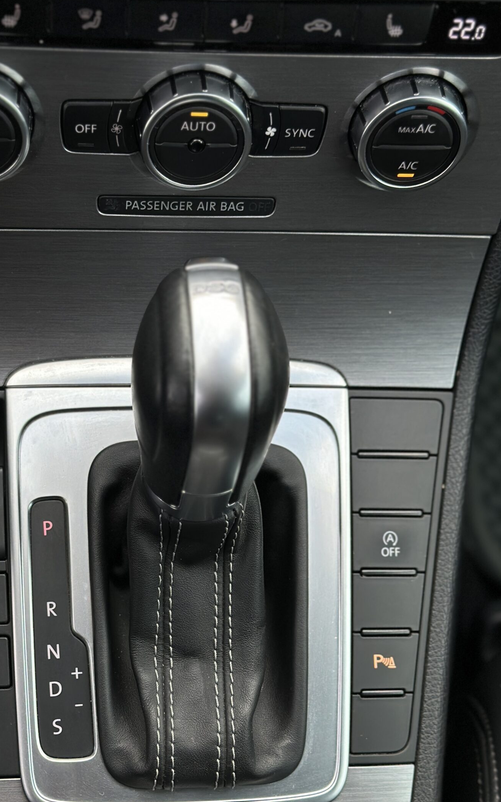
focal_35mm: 62
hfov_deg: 20.9
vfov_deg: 32.9
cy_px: 474
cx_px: 181
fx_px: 1355
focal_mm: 6.86
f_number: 1.78
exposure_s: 1/150
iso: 80
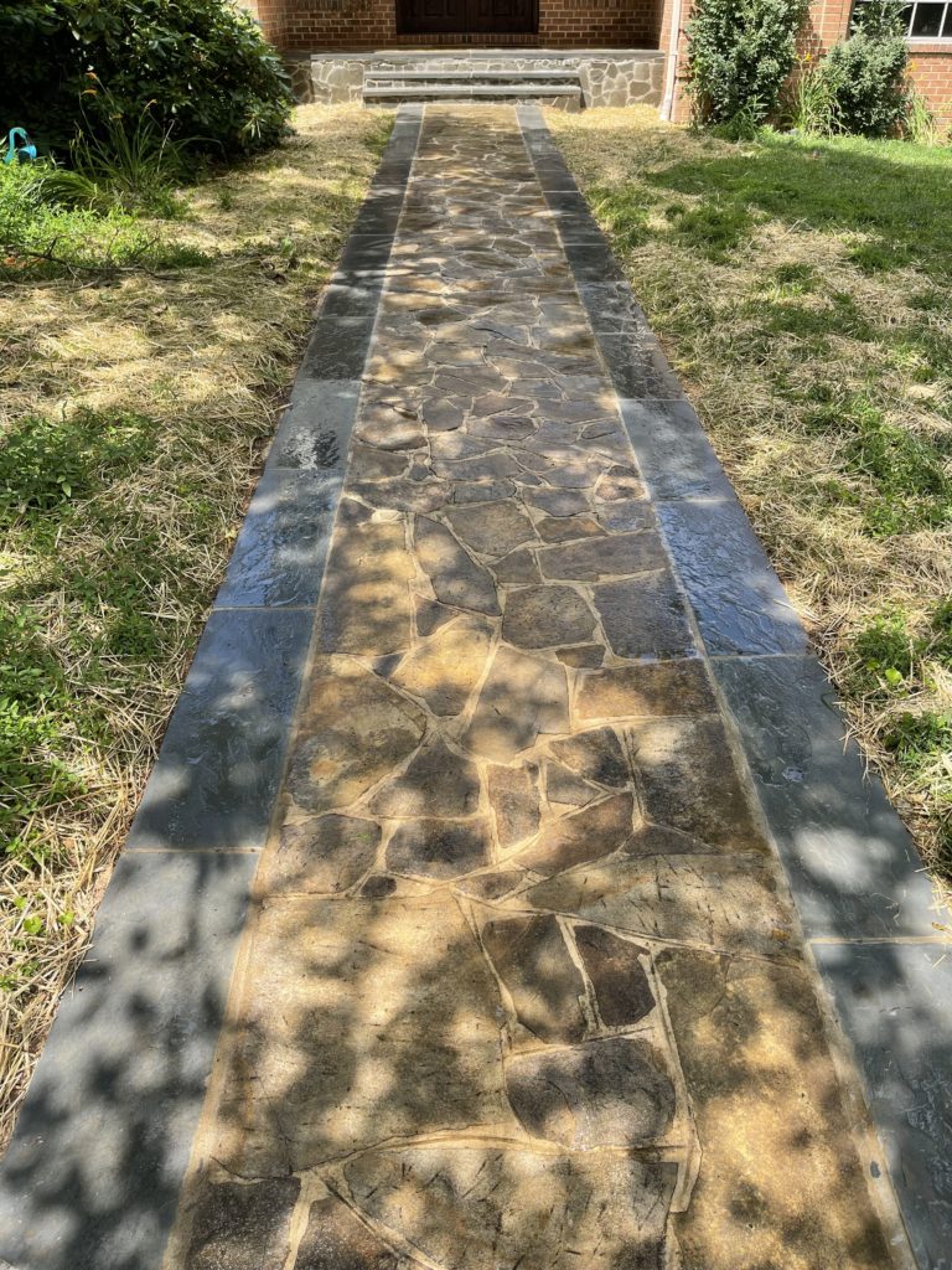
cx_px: 476
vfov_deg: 67.3
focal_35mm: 26
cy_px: 635
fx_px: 953
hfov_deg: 53.1
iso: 32
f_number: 1.6
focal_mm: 5.1
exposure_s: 1/713
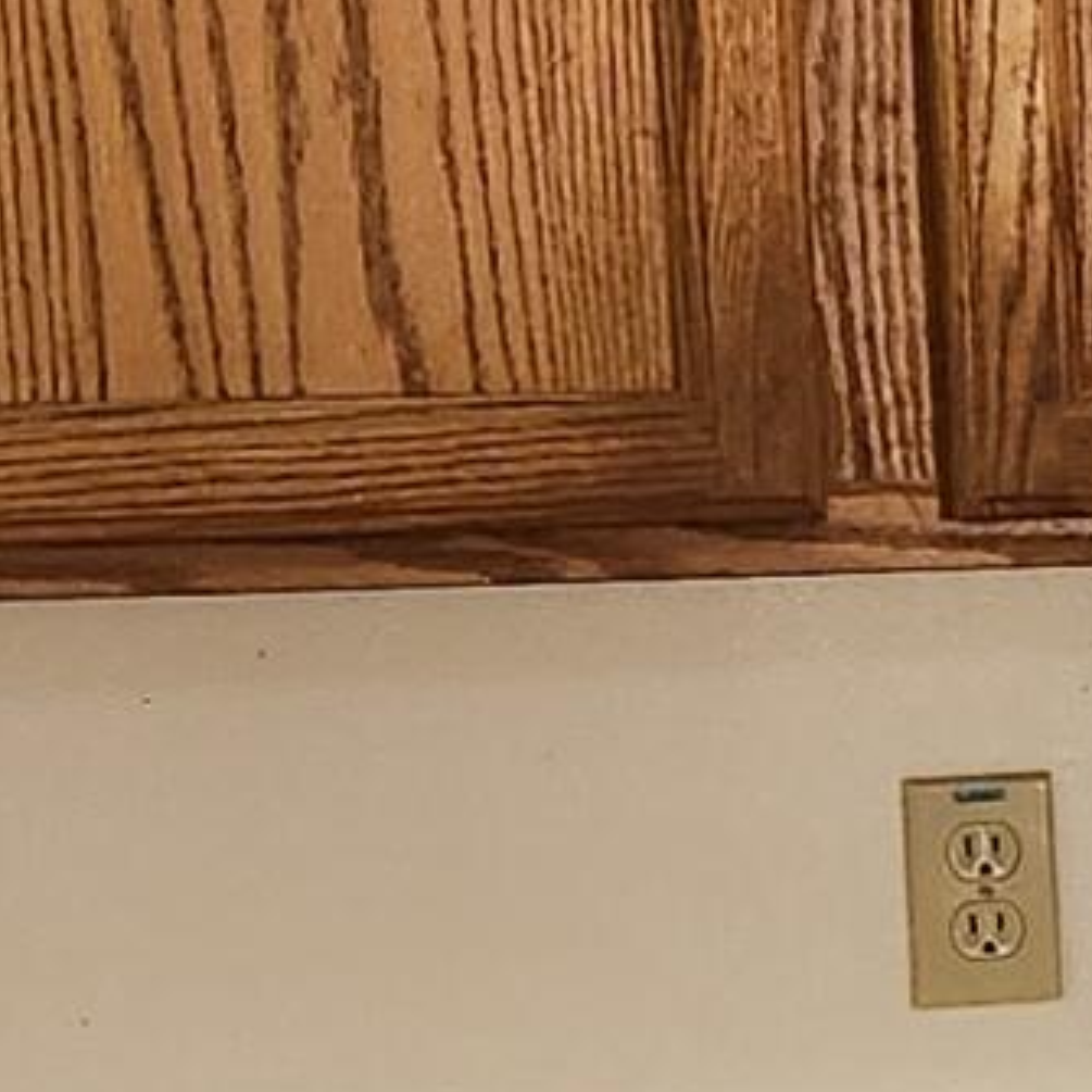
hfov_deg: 8.0
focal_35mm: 182
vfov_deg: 9.6
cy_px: 939
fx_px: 6496
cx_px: 3423
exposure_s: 1/120
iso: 320
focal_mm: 5.4
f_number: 1.8
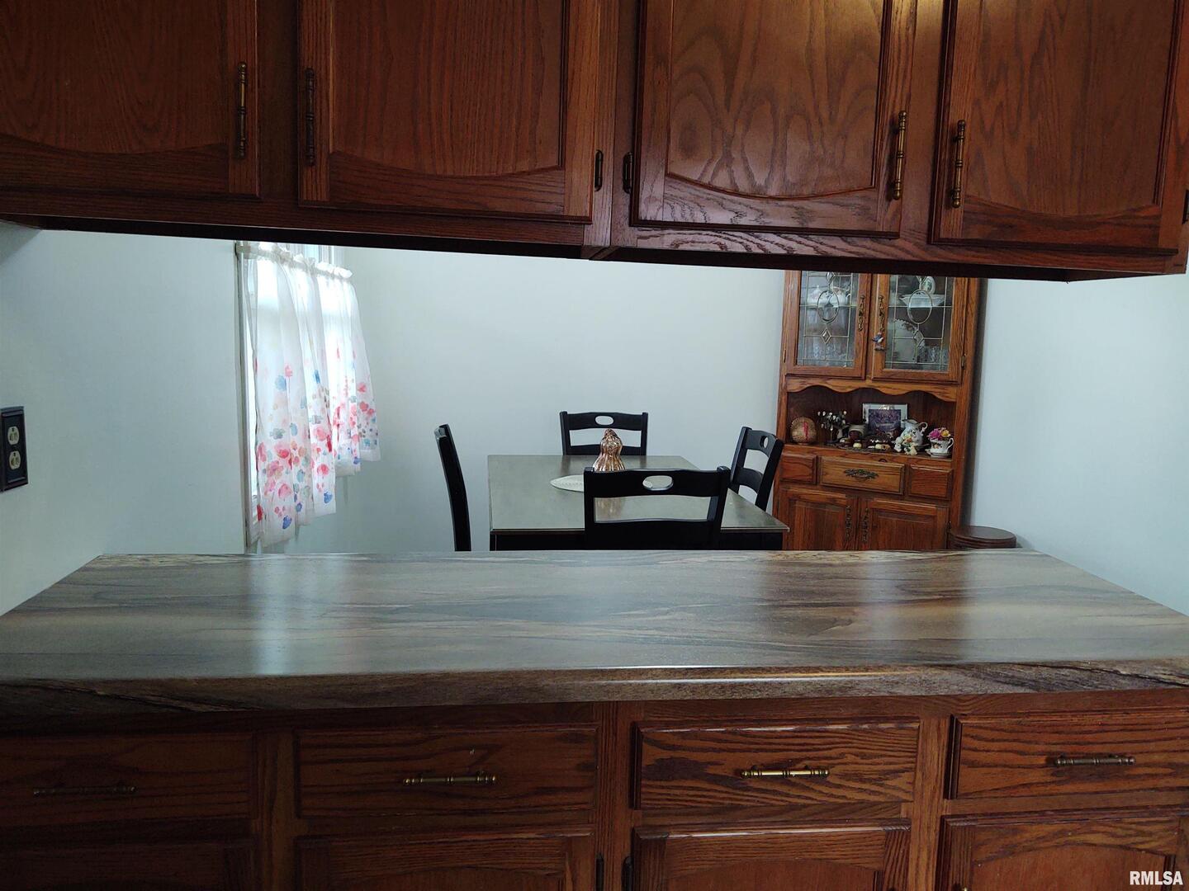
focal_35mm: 27
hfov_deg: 65.3
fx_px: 927
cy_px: 446
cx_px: 594
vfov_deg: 51.4
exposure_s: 1/60
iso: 300
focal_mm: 4.75
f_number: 1.7
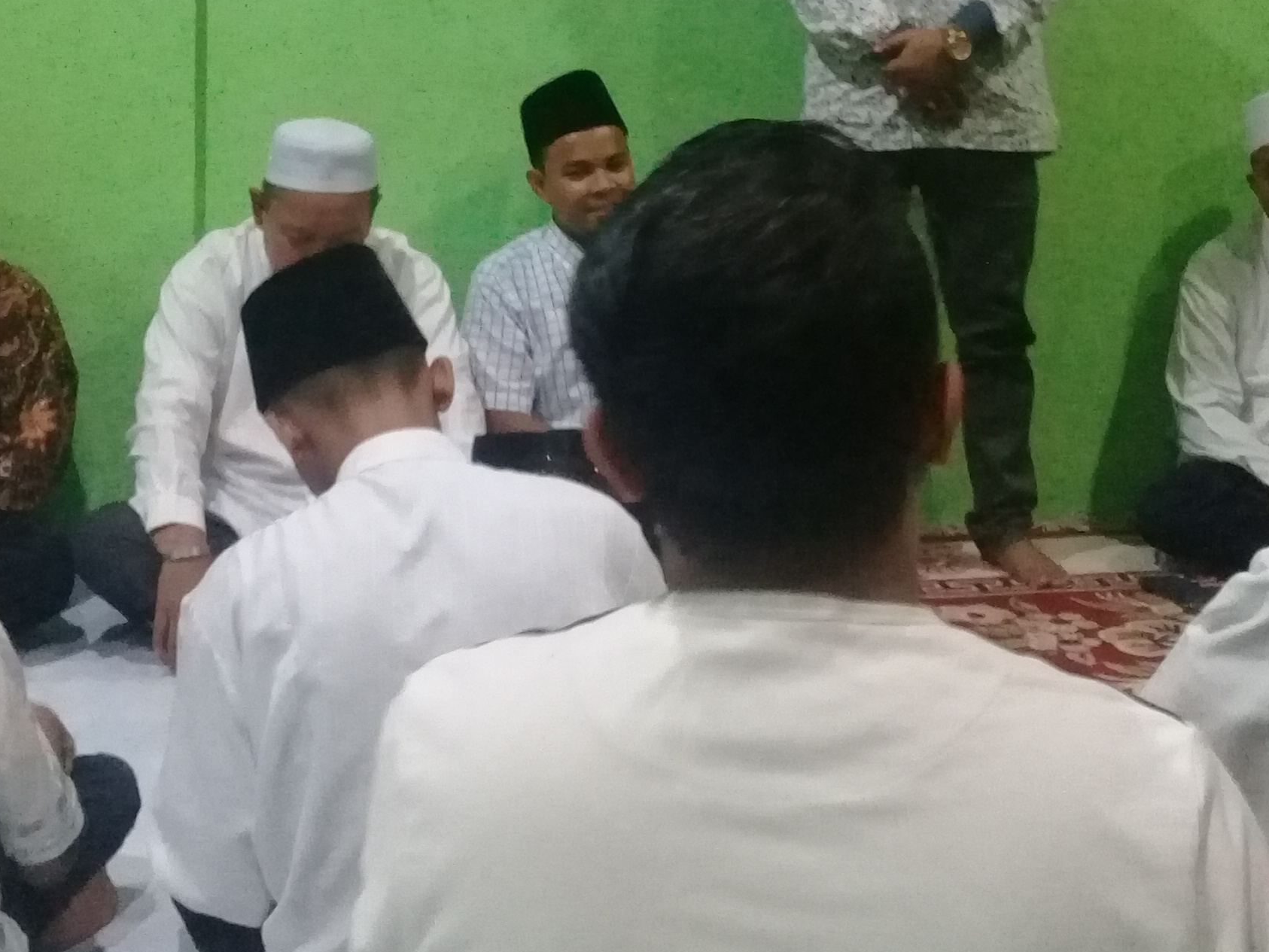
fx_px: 2200
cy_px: 169
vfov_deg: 24.0
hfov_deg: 32.1
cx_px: 561
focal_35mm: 60
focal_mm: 3.3
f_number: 2.2
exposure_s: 1/17
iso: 640
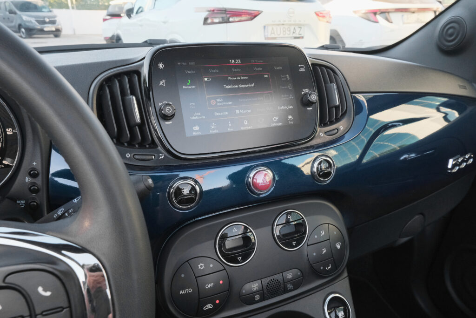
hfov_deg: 73.7
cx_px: 238
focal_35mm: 24
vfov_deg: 53.1
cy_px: 159
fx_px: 317
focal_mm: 16.1
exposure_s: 1/100
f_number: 9
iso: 2000
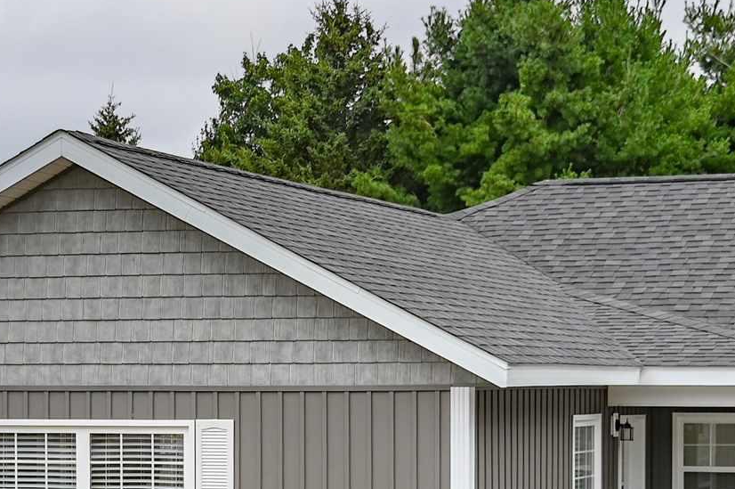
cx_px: 371
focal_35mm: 119
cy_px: 513
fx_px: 2427
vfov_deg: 11.4
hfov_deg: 17.2
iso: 140
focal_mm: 32
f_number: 5.6
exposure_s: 1/250
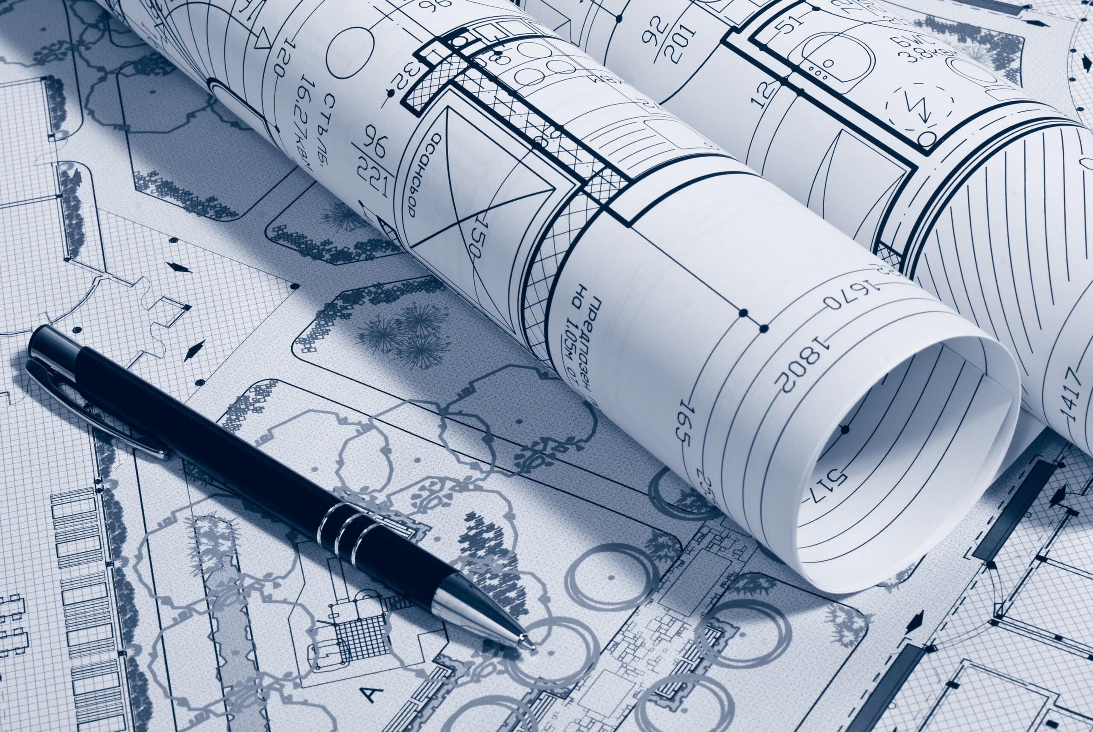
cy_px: 366
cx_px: 546
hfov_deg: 27.0
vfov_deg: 18.2
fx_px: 2280
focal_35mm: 75
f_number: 14
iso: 100
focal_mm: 50
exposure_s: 1/100
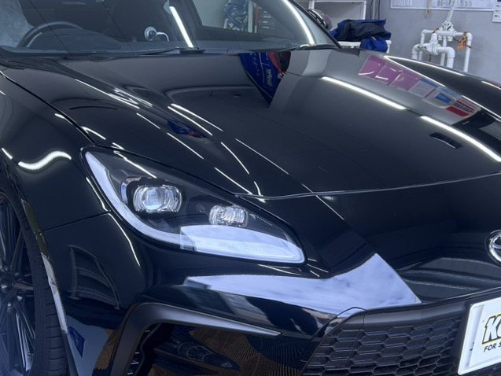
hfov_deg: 38.7
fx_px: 709
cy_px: 212
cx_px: 196
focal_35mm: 49
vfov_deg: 29.7
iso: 40
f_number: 1.5
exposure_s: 1/179
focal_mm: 5.7
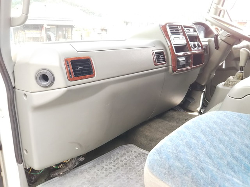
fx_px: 217
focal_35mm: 30
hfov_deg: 60.0
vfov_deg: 46.8
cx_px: 125
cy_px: 94
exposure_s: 1/120
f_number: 2.2
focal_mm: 4
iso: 64
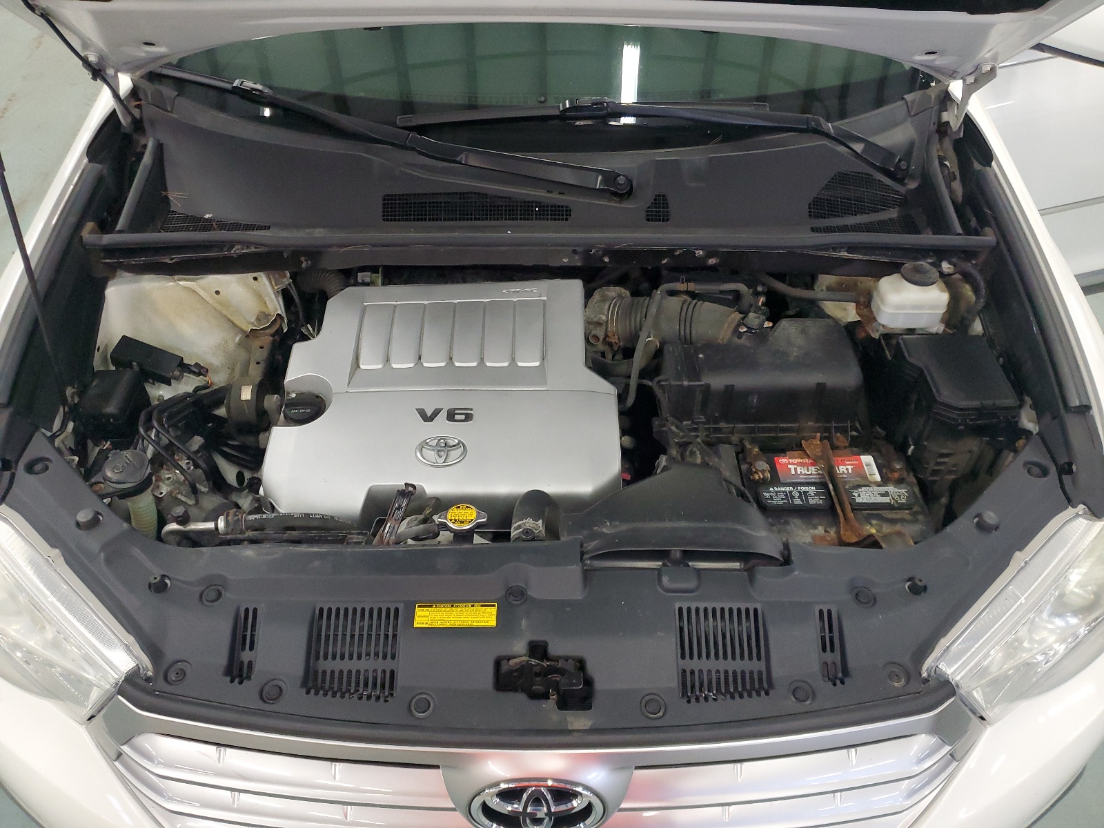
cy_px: 414
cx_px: 552
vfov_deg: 53.1
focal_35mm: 26
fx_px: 829
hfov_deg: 67.3
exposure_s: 1/60.2
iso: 295
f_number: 1.5
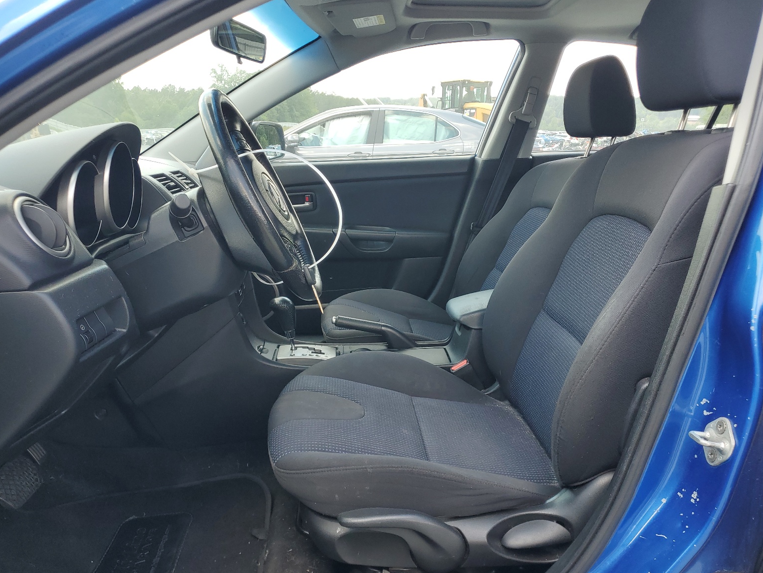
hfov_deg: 65.3
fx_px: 595
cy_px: 296
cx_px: 391
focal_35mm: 27
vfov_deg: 51.4
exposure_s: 1/294
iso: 50
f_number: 1.5
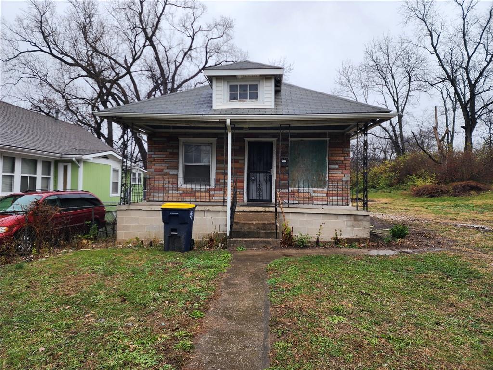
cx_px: 246
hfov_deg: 73.9
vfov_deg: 58.9
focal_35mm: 23
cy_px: 185
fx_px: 328
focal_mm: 6.4
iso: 20
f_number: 1.8
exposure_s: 1/180
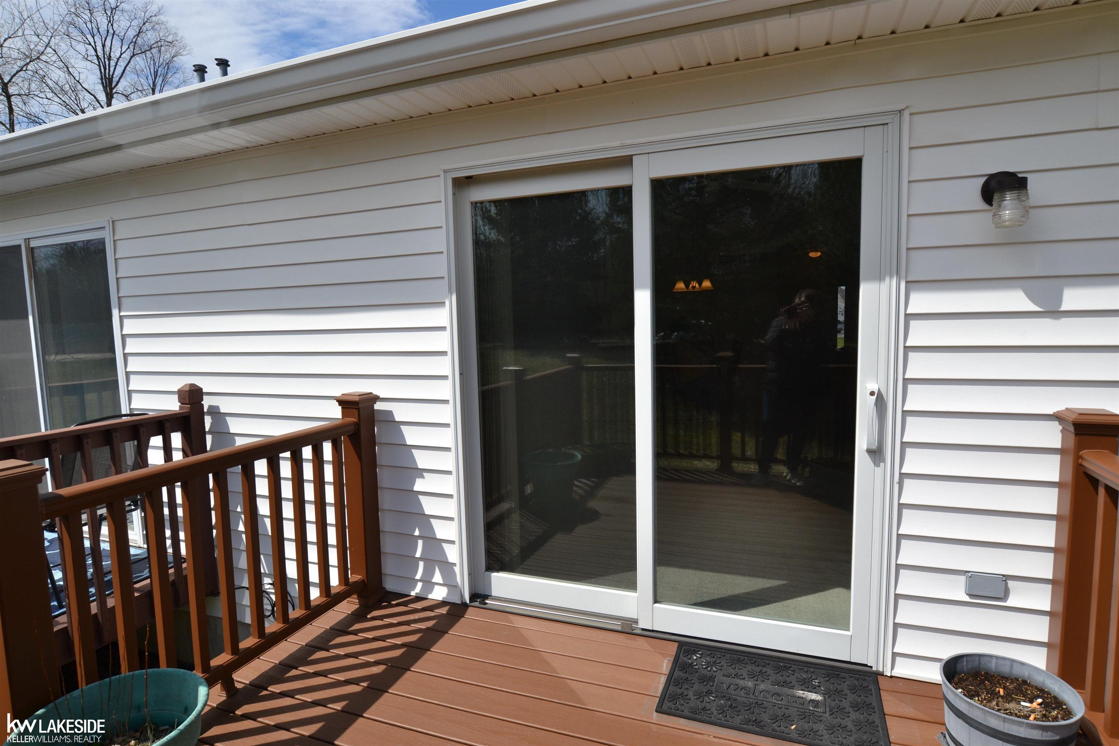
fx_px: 559
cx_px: 560
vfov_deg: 67.4
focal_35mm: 18
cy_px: 373
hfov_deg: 90.0
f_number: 8
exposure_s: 1/320
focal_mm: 12
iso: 100
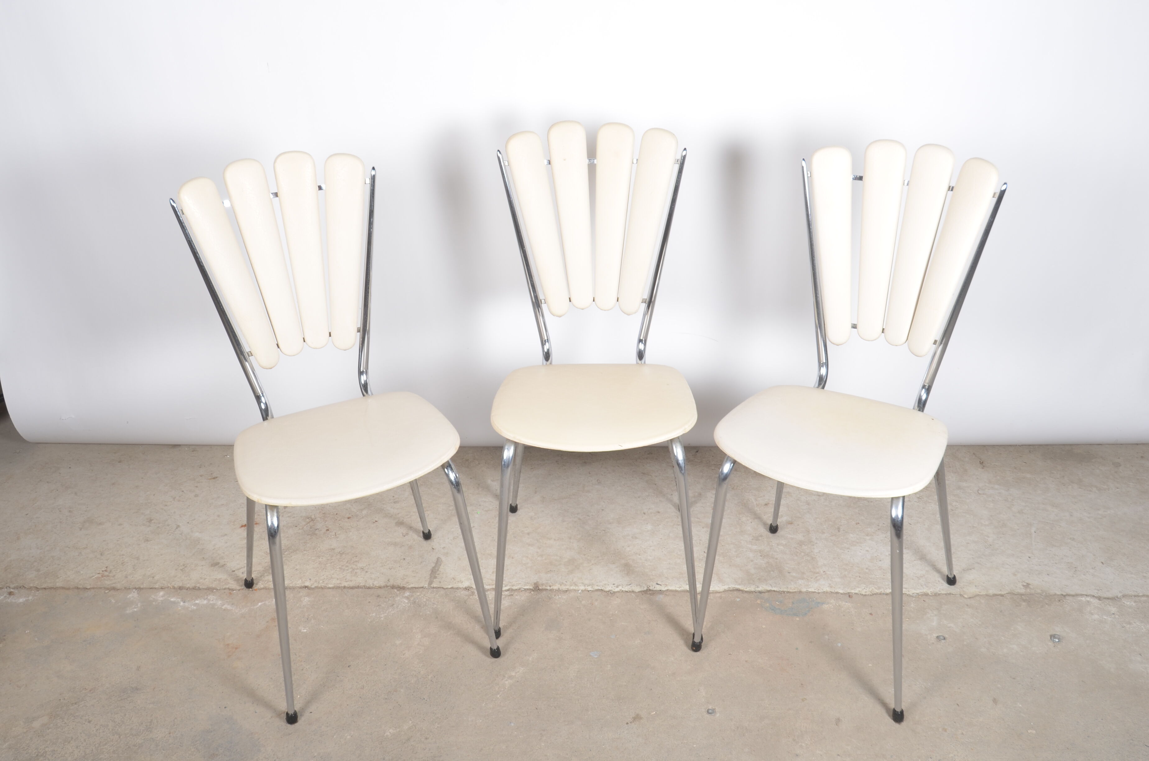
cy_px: 380
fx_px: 1147
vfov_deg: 36.7
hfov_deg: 53.2
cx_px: 574
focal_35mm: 36
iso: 100
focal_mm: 24
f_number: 11
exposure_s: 1/125
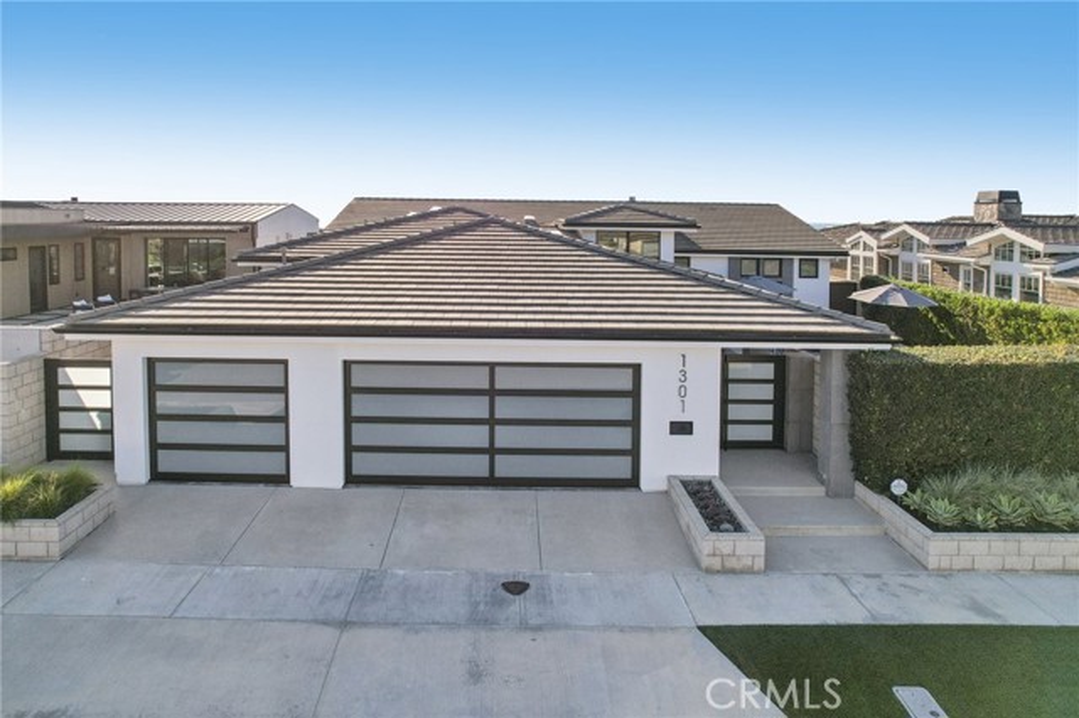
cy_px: 359
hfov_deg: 78.6
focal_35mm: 22
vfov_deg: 57.2
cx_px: 540
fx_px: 659
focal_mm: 8.4
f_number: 2.8
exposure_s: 1/2500
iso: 100
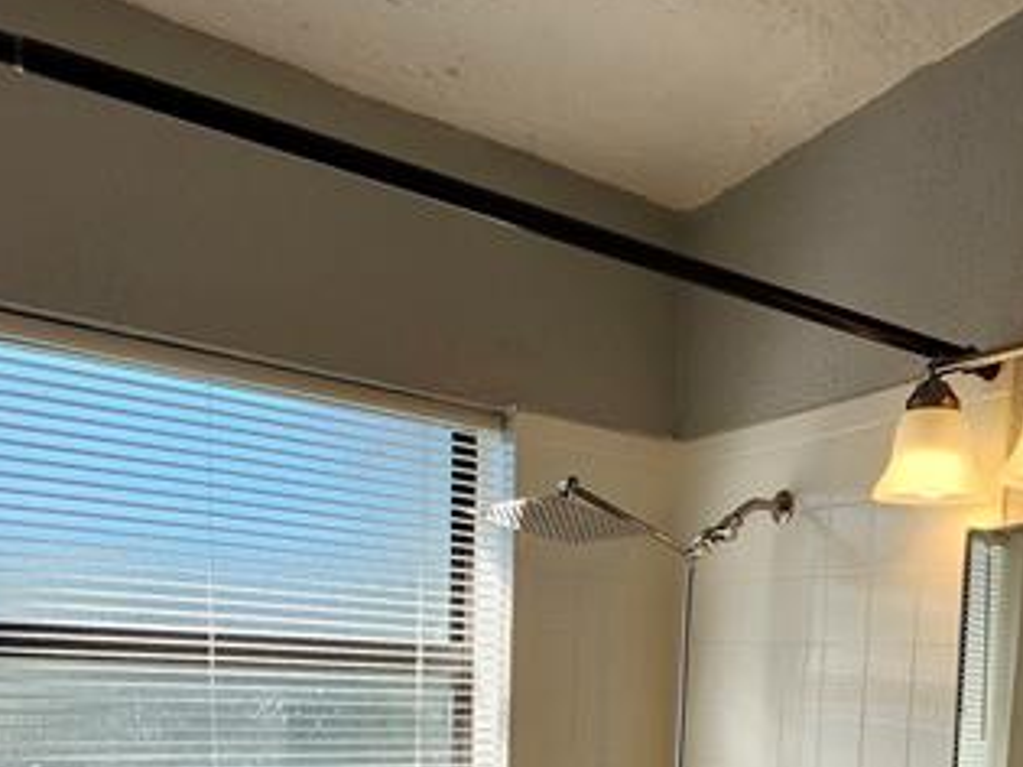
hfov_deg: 49.7
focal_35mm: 33
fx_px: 975
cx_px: 906
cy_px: 728
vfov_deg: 39.0
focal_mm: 1.74
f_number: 2.2
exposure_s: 1/276
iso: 40
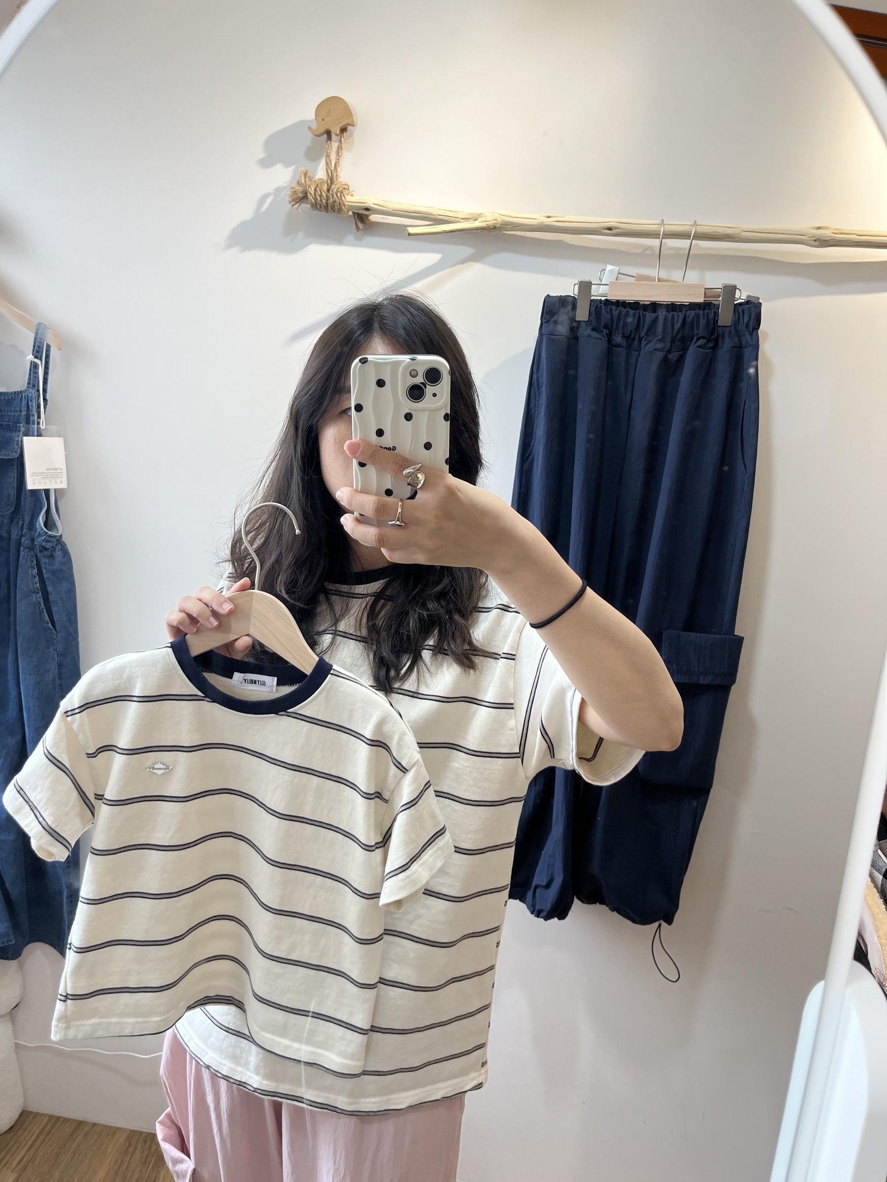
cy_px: 591
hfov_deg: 53.1
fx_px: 888
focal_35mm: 26
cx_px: 444
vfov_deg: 67.3
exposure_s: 1/120
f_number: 1.6
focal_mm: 5.1
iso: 80
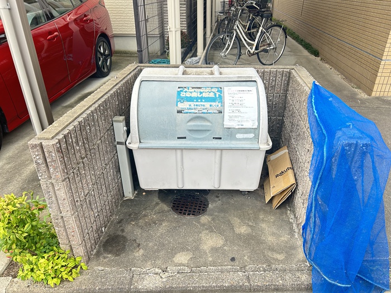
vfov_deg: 53.1
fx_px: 294
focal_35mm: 26
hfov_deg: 67.3
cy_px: 146
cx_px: 196
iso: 160
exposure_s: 1/60
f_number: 1.5
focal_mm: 5.7
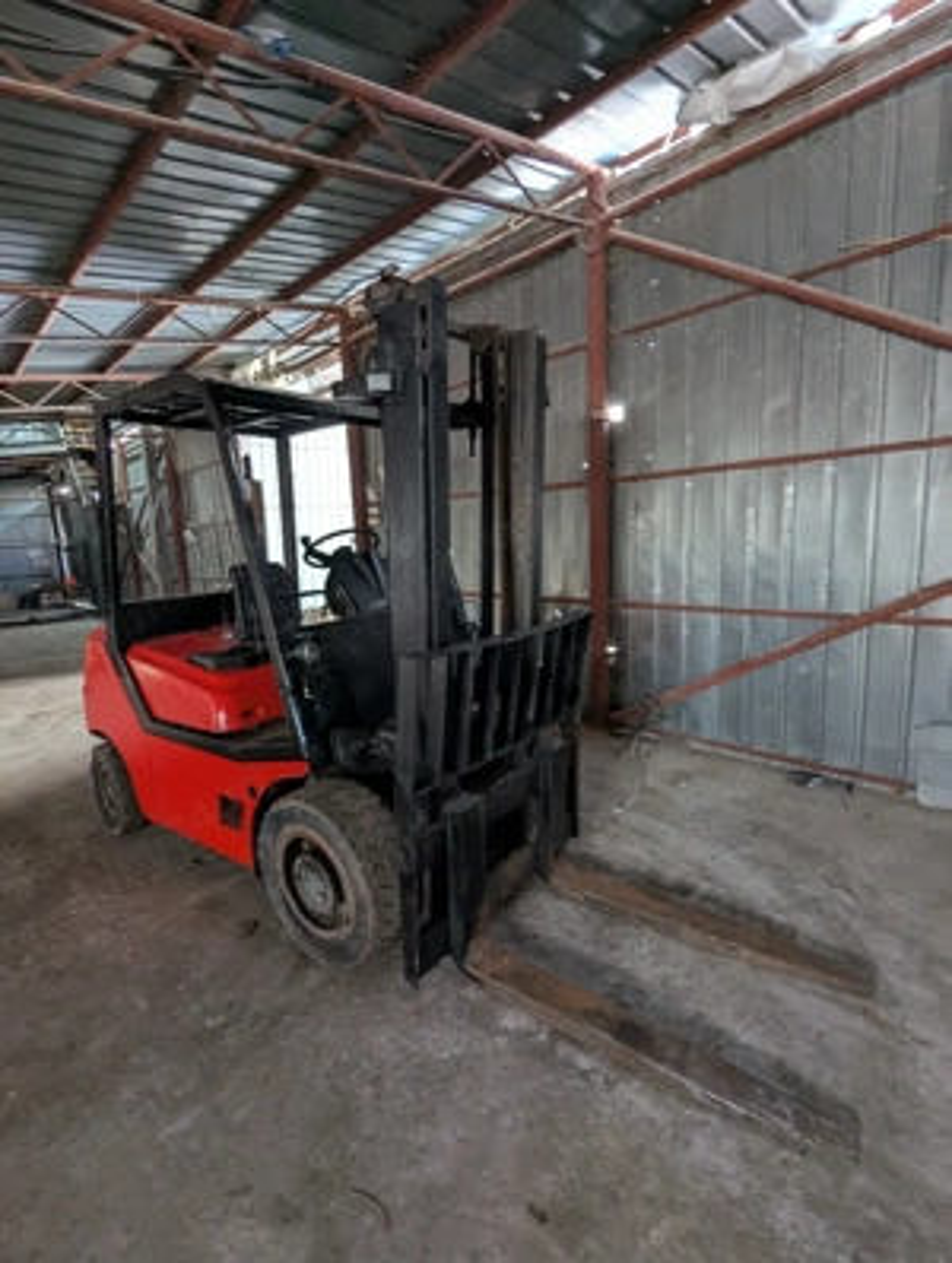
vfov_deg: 94.4
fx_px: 585
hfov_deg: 78.3
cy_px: 632
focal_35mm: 16
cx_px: 476
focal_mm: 2.35
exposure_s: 1/23.9
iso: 278
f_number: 2.2
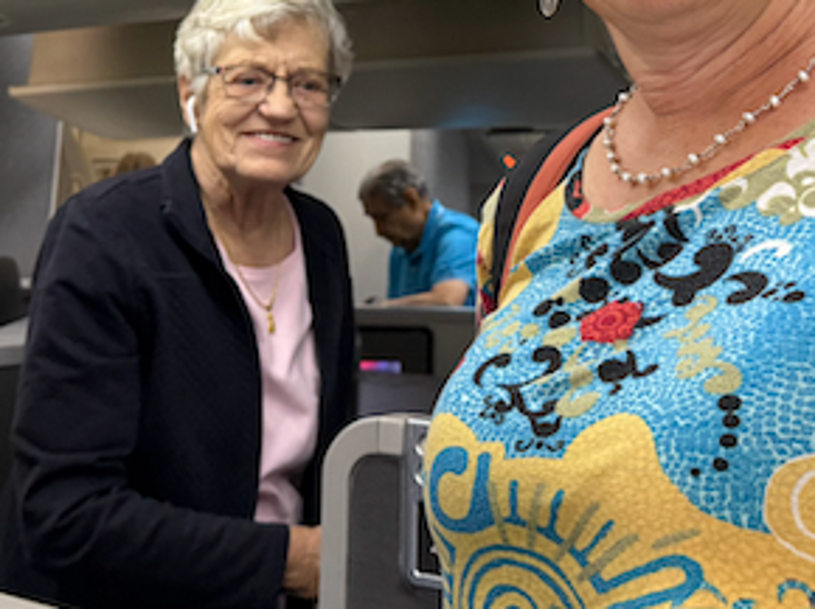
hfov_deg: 36.1
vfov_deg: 25.8
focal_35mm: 53
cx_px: 332
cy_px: -31
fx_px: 1247
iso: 400
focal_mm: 6.76
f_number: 1.78
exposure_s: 1/60
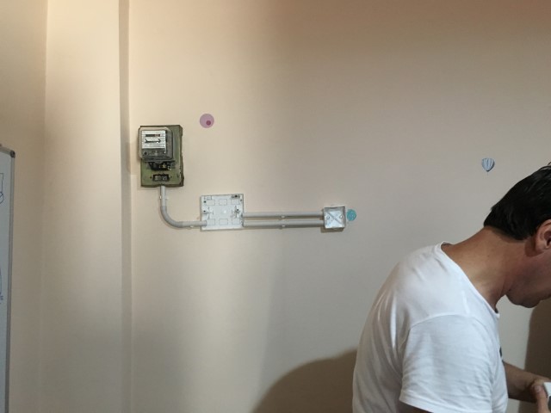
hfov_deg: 61.7
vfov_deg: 48.2
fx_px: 462
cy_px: 206
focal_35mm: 29
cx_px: 276
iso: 200
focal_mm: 4.15
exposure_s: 1/33
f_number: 2.2
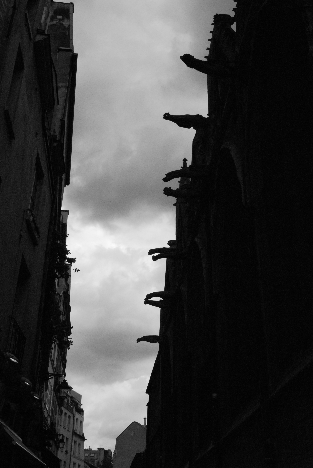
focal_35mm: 39
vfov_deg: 49.5
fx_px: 507
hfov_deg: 34.3
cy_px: 234
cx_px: 156
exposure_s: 1/1000
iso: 1600
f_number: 16
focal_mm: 26
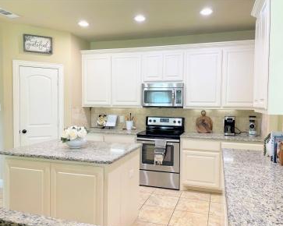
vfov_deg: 51.5
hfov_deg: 62.2
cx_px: 143
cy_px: 115
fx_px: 234
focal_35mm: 28
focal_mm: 4.2
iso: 100
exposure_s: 1/111
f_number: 1.6
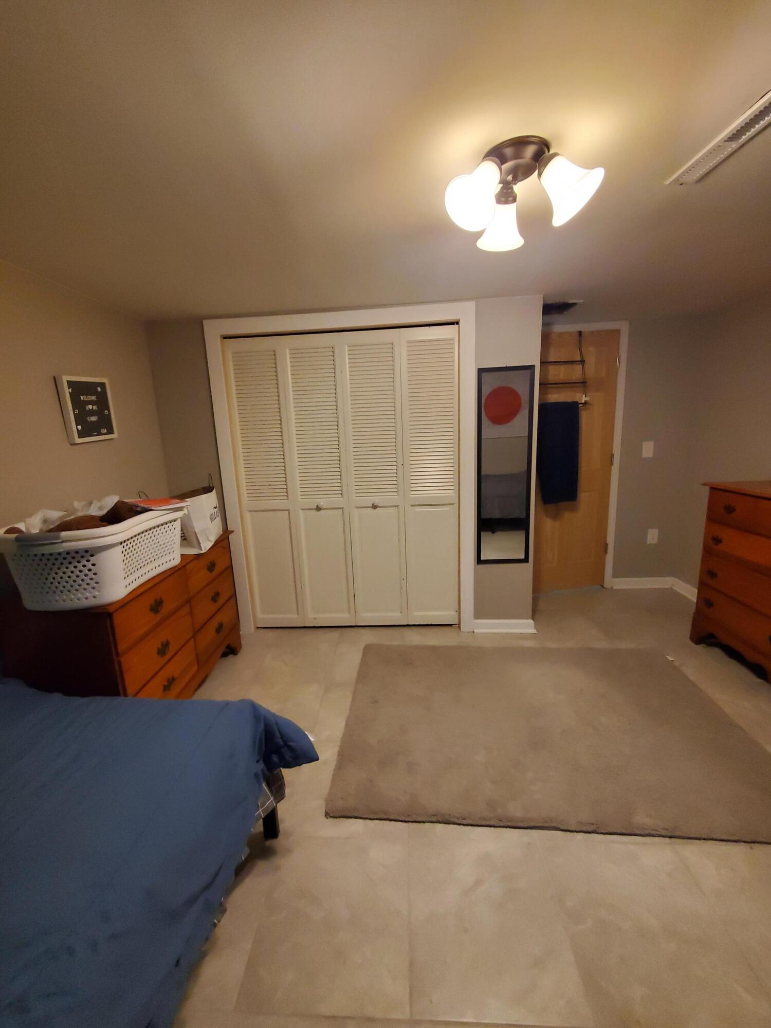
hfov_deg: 89.9
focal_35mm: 13
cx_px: 386
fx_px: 386
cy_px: 514
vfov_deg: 106.2
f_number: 2.2
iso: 500
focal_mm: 1.8
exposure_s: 1/40
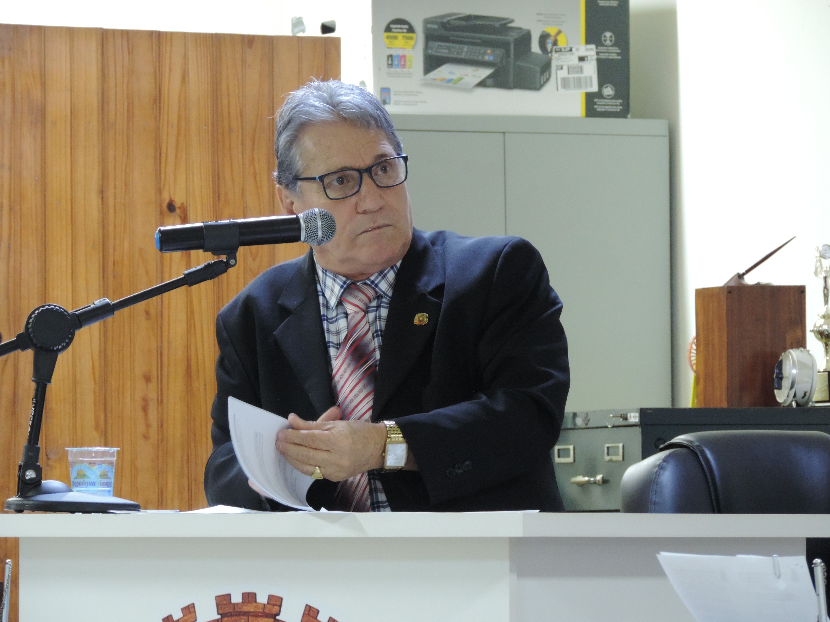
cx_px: 415
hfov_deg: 7.2
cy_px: 311
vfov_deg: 5.4
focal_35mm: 275
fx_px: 6594
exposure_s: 1/6
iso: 800
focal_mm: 49
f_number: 4.7
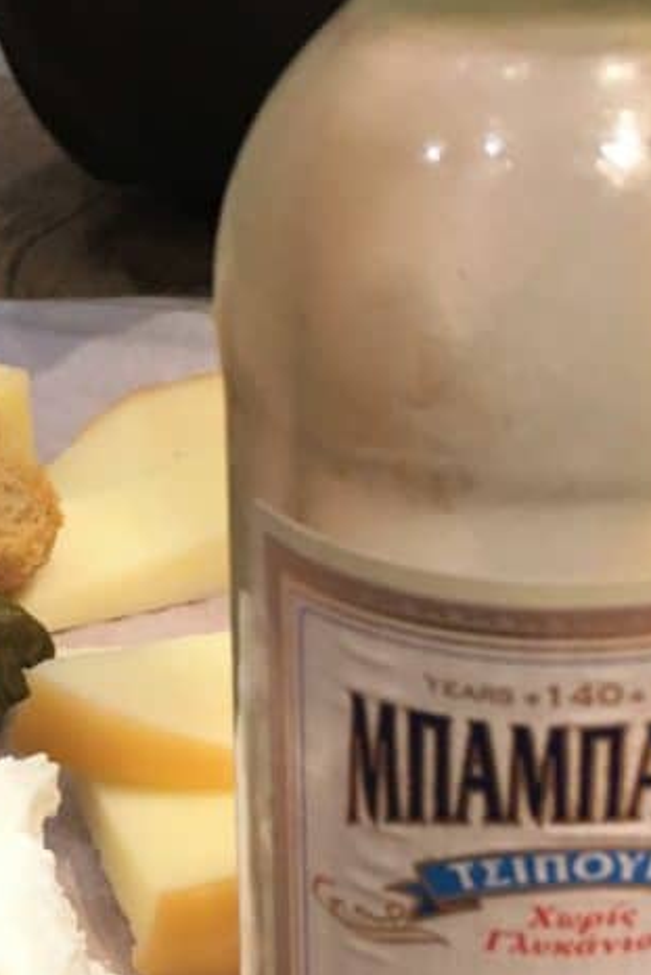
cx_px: 71
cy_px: 927
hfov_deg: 19.4
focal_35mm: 69
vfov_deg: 27.8
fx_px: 1870
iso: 50
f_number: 2.2
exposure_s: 1/33
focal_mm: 4.15
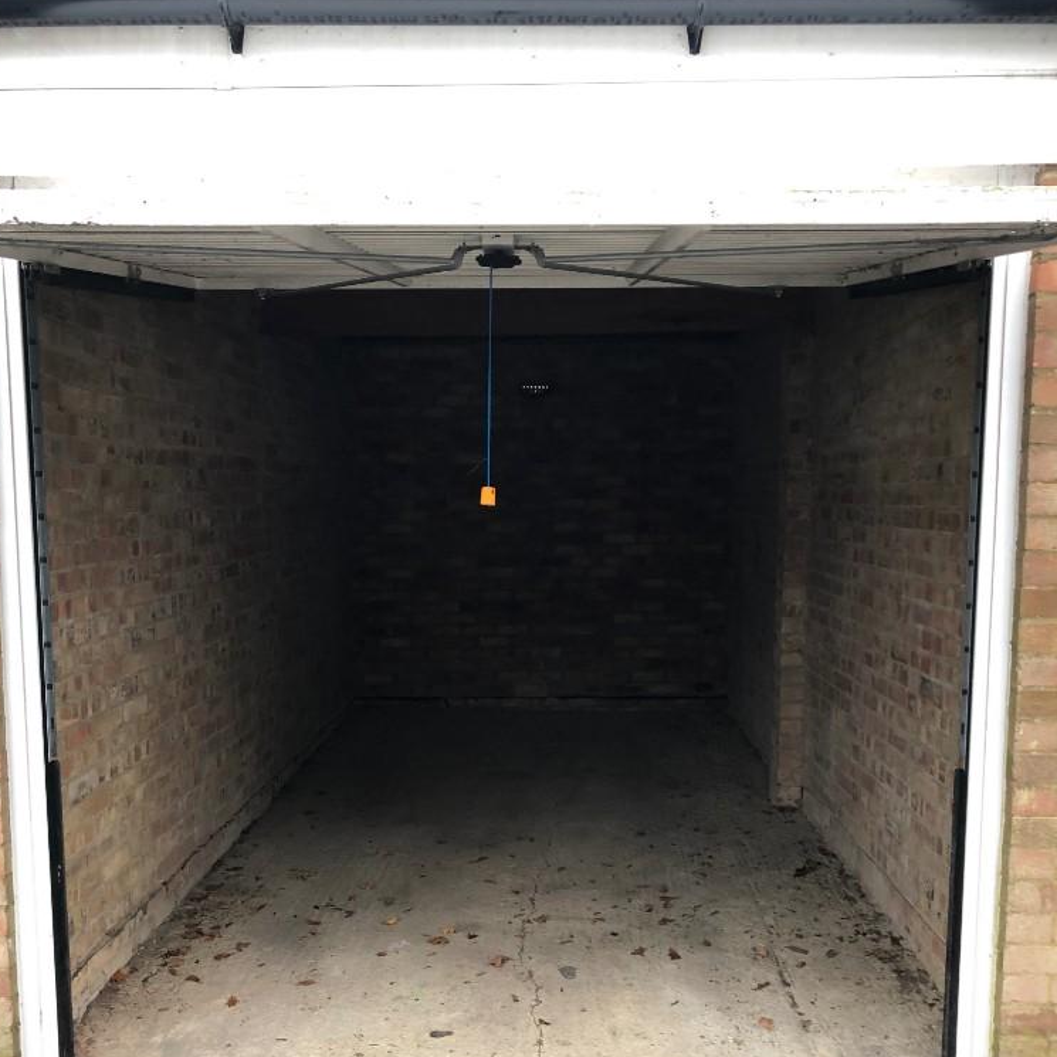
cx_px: 524
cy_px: 663
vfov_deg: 48.0
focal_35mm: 34
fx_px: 1175
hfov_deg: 48.4
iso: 40
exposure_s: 1/17
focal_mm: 4
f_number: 1.8
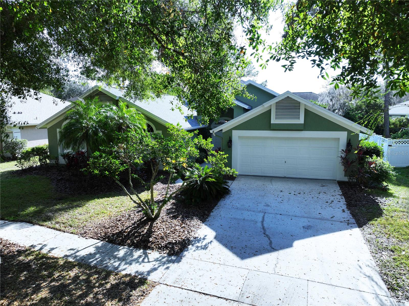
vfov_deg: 56.8
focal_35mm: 24
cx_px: 204
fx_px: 283
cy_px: 153
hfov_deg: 71.6
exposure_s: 1/160
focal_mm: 12.29
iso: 100
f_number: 3.5
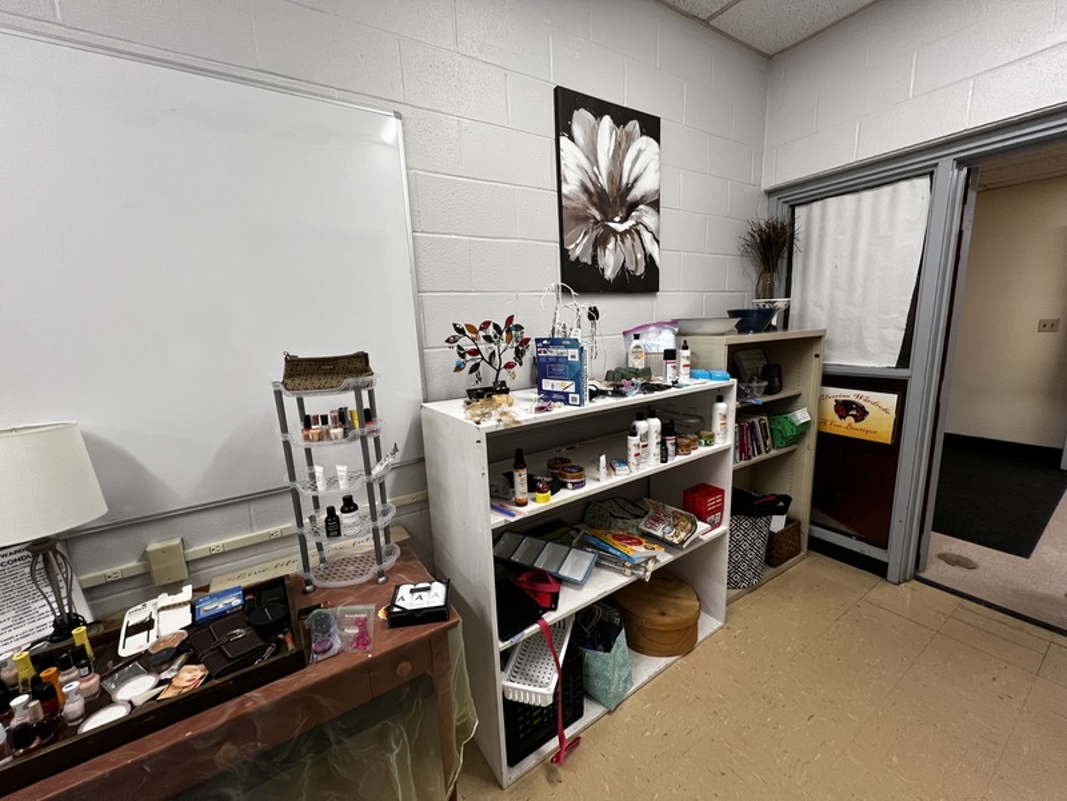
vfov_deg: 89.9
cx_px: 534
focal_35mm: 13
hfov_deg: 106.2
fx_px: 401
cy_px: 400
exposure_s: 1/101
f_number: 1.8
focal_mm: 1.57
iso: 200
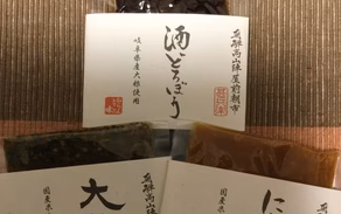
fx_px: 419
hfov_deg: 44.3
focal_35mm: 45
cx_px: 172
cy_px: 154
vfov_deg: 28.3
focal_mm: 3.3
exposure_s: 1/20
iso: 200
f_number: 2.4
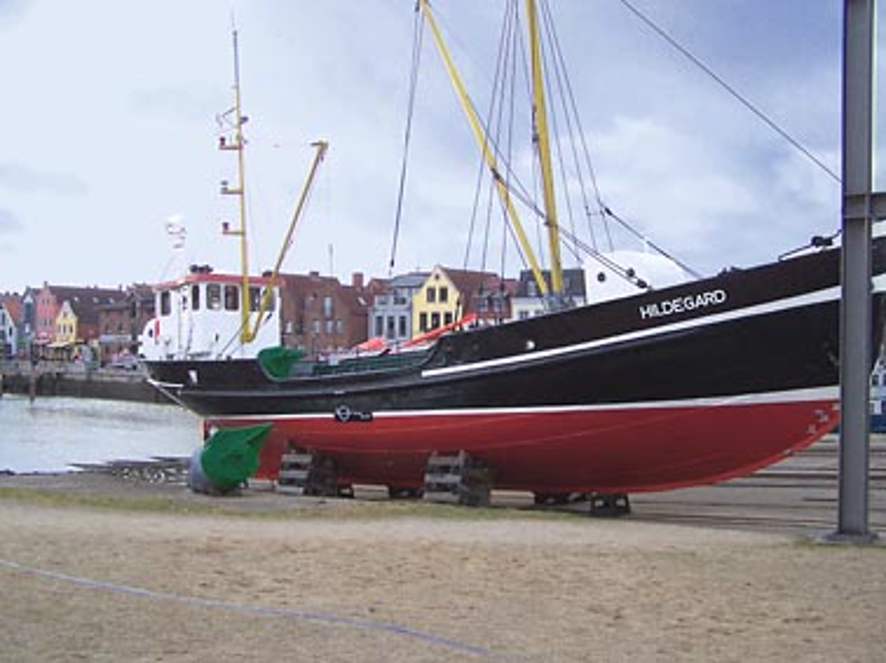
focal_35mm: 38
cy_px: 332
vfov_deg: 37.7
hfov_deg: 49.0
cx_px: 443
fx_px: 972
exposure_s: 1/320
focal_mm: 6.3
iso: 64
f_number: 2.8
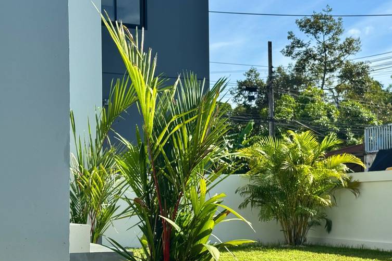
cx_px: 254
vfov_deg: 20.0
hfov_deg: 29.5
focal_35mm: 68
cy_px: 167
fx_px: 740
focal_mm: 6.76
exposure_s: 1/3610
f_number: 1.78
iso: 64
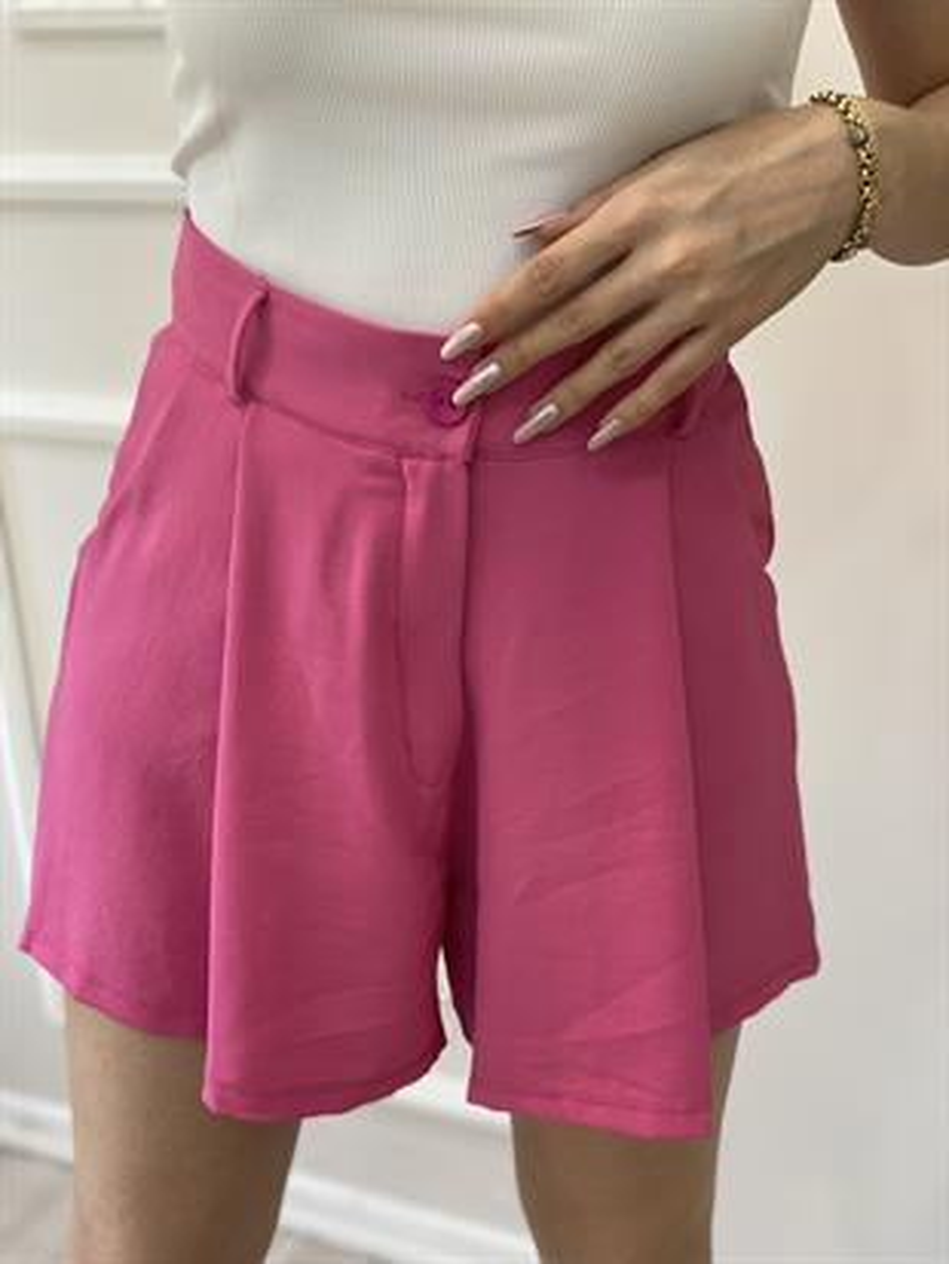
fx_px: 1900
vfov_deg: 36.8
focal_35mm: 52
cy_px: 632
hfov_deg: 28.0
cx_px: 474
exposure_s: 1/122
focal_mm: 6
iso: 80
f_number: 2
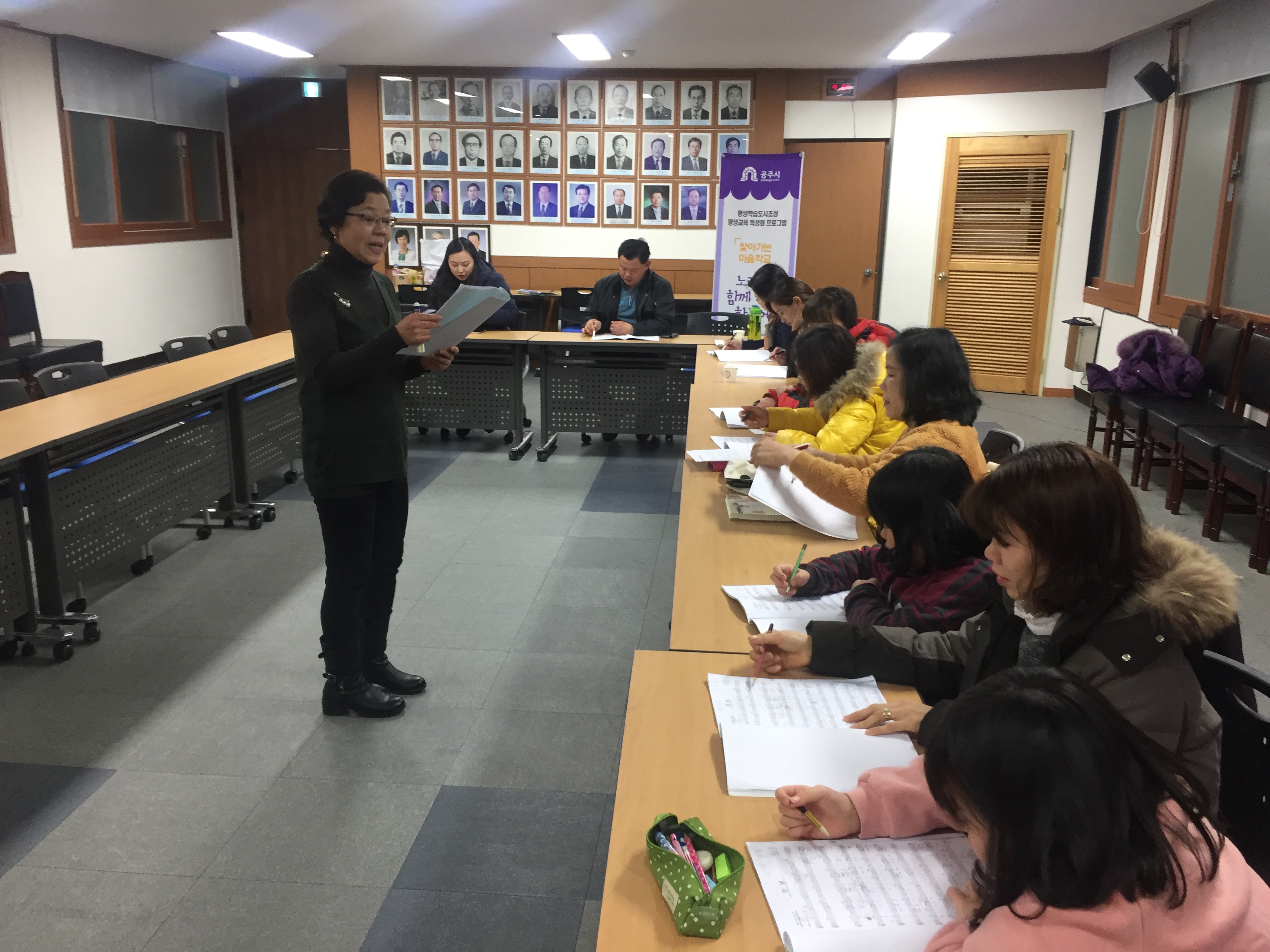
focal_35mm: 29
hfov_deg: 61.7
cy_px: 476
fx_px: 1064
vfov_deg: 48.2
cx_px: 635
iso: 100
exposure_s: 1/30
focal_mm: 4.15
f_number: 2.2
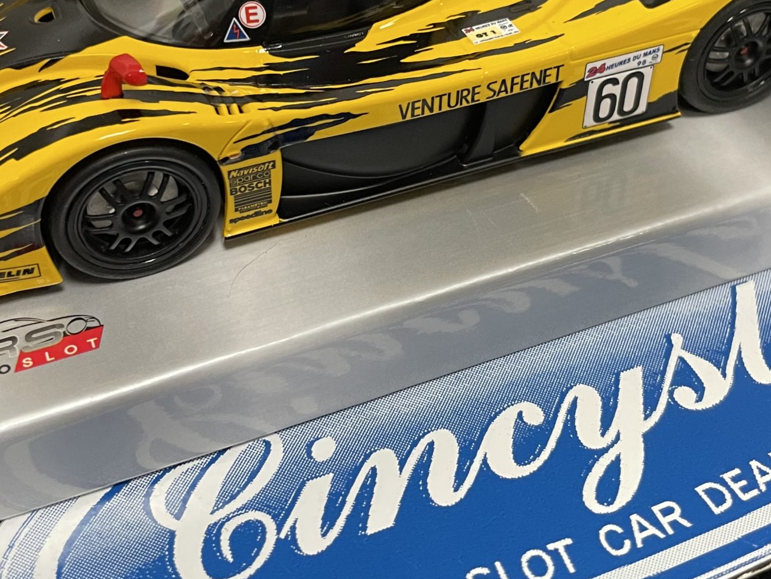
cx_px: 413
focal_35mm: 51
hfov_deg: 37.5
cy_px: 156
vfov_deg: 28.2
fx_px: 1136
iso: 320
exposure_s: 1/60
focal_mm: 4.2
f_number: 1.6
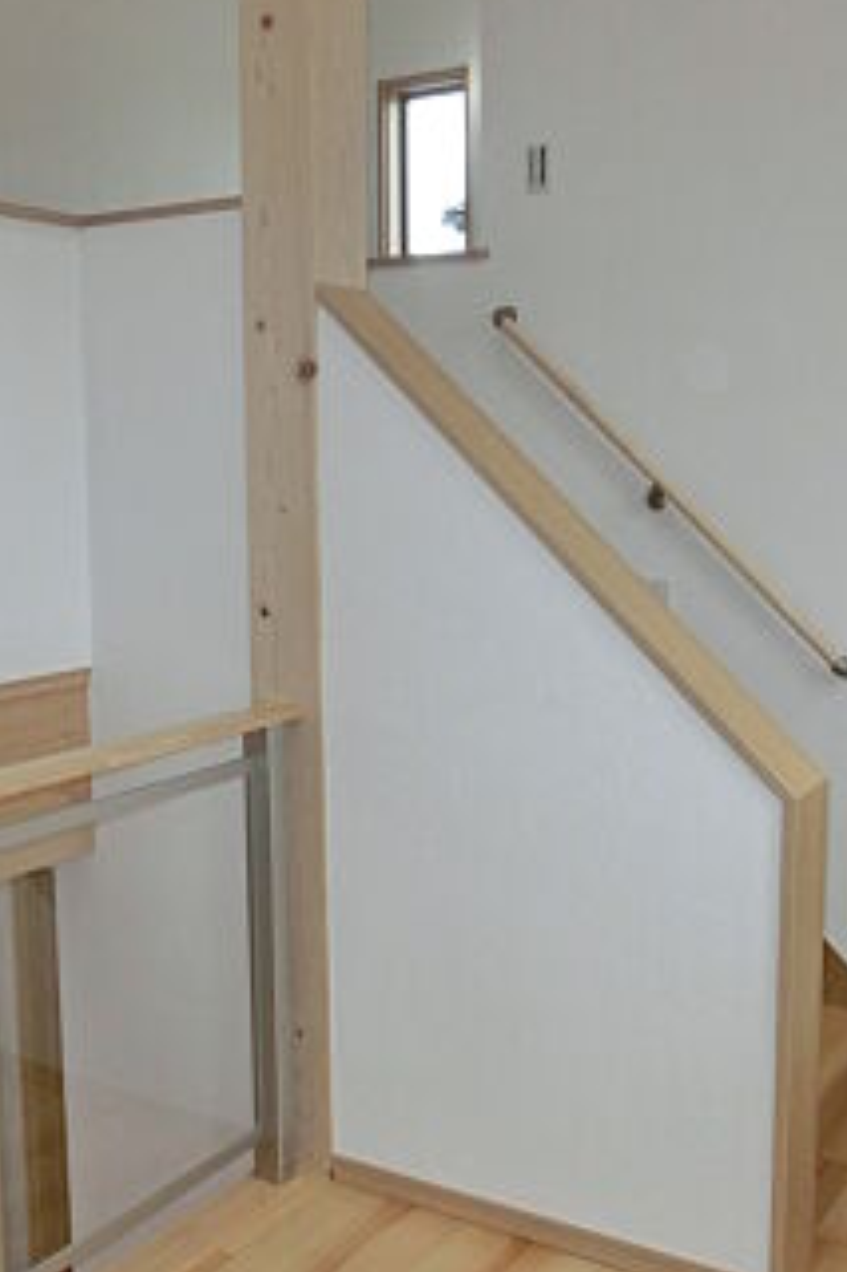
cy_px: 608
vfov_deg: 48.5
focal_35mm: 40
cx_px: 473
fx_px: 1413
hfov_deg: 33.3
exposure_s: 1/200
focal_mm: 4.24
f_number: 3
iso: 320
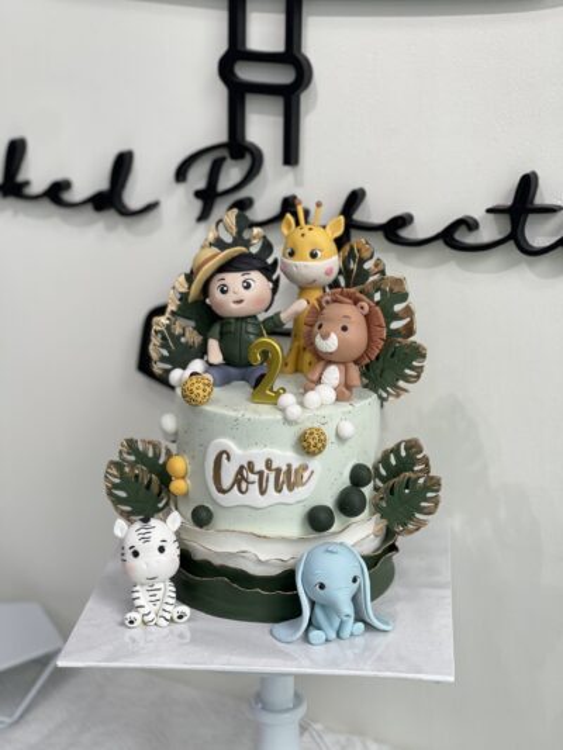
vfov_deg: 30.3
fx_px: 1387
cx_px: 282
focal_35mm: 64
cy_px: 375
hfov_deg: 22.9
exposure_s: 1/100
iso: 80
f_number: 2.2
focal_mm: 7.5
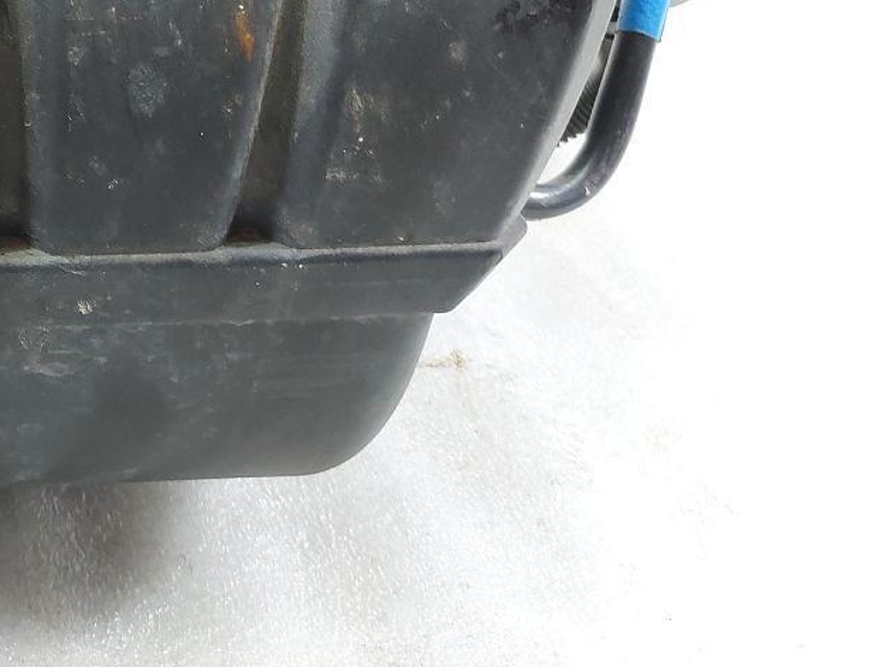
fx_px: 1361
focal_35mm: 53
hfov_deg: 32.1
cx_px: -77
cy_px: -59
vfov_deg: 25.6
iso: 100
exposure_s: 1/50
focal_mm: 5.23
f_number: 1.8
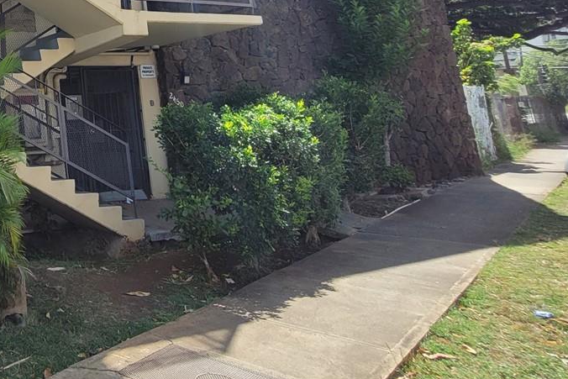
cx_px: -49
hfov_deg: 45.2
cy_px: 32
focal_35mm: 32
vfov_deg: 38.1
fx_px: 505
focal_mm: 1.74
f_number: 2.2
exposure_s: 1/752
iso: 40
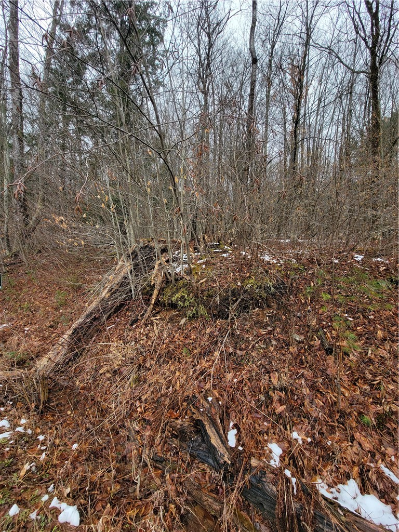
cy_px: 266
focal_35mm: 13
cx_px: 200
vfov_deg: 106.2
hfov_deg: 89.9
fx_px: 200
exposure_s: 1/591
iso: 50
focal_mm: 2.2
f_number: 2.2
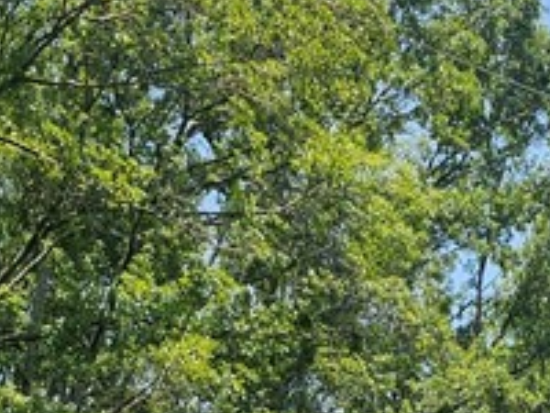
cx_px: 470
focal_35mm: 118
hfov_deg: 16.5
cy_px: 936
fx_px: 1875
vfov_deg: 10.9
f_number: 1.7
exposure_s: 1/508
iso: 10
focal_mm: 6.3
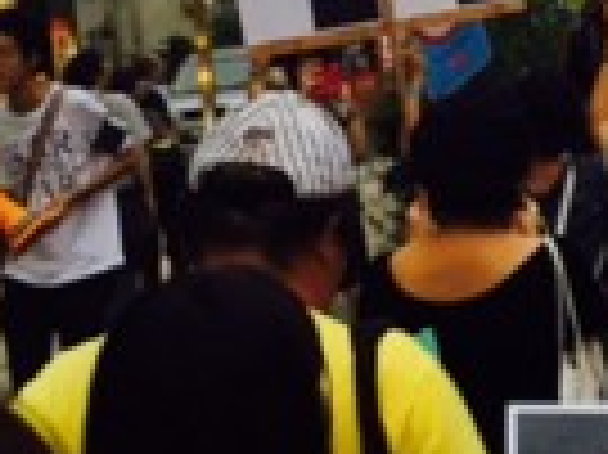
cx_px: 707
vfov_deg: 14.6
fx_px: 1702
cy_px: -139
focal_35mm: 97
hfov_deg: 19.2
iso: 40
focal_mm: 4.15
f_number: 2.2
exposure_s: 1/30
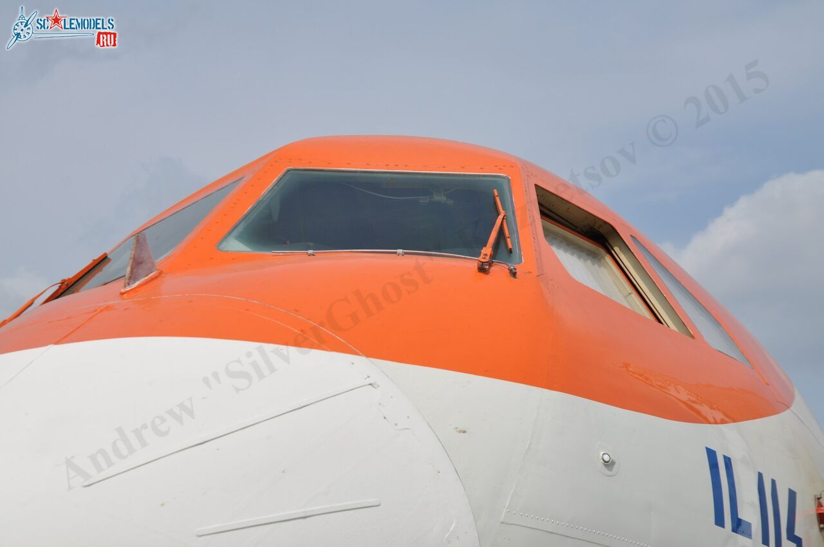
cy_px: 274
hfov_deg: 27.0
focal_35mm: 75
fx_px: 1714
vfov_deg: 18.1
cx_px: 412
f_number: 8
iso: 200
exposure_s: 1/800
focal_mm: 50
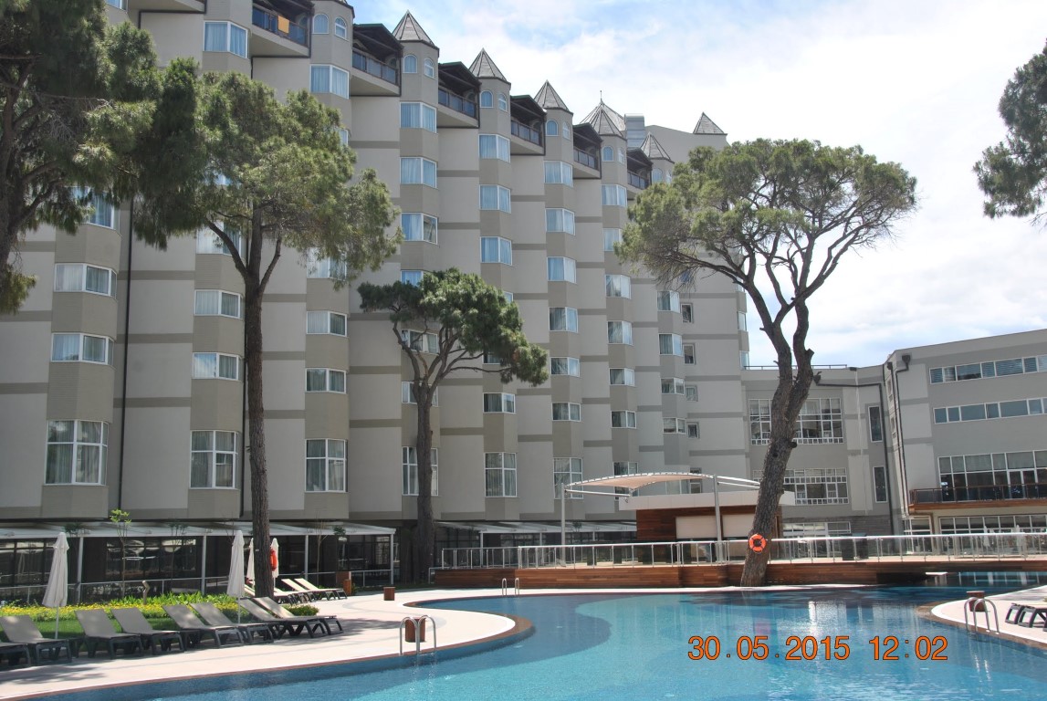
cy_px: 350
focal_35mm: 36
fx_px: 1048
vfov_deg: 37.0
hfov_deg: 53.1
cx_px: 524
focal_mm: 24
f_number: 9
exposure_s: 1/200
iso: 100
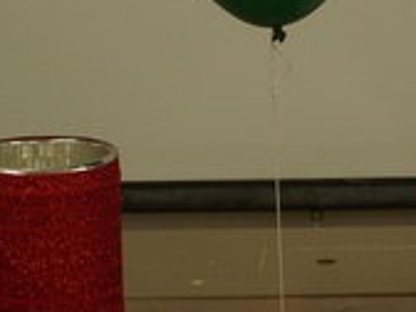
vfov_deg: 12.0
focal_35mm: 123
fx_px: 1478
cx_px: 404
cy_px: 52
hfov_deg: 15.8
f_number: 3.2
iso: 64
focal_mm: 9.1
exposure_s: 1/40
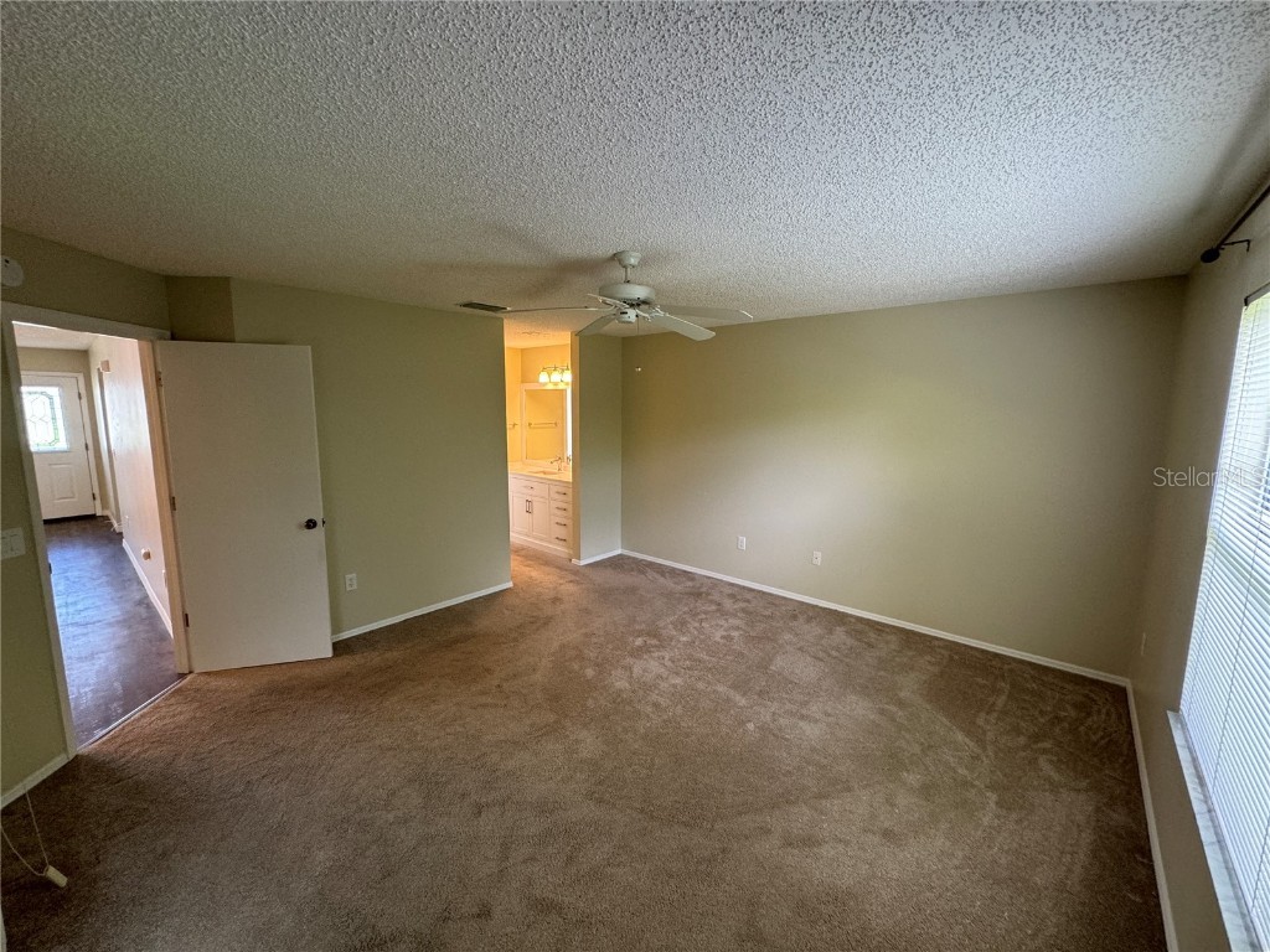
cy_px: 476
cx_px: 635
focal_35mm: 14
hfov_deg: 102.1
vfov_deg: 85.7
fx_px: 514
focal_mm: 2.22
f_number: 2.2
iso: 160
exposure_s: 1/60
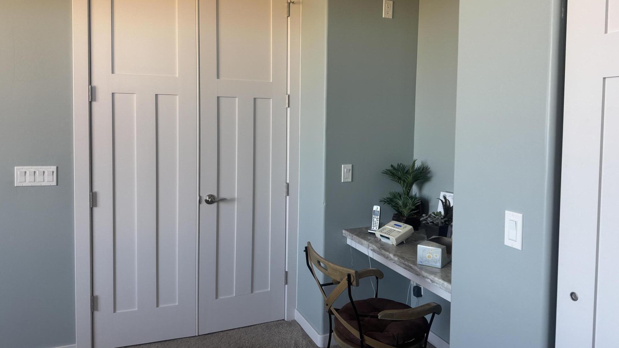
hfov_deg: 69.9
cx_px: 319
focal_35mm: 27
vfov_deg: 42.7
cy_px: 141
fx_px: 443
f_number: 1.78
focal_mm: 6.76
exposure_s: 1/121
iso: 160
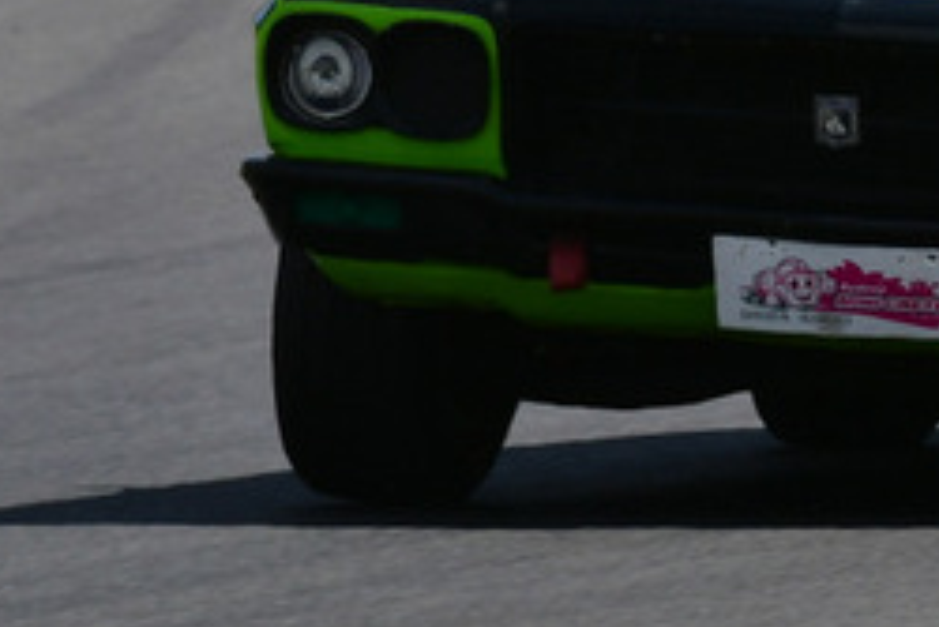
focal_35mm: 1920
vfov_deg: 0.7
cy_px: 0
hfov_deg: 1.1
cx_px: 1356
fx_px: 50107
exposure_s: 1/500
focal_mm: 400
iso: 400
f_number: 13
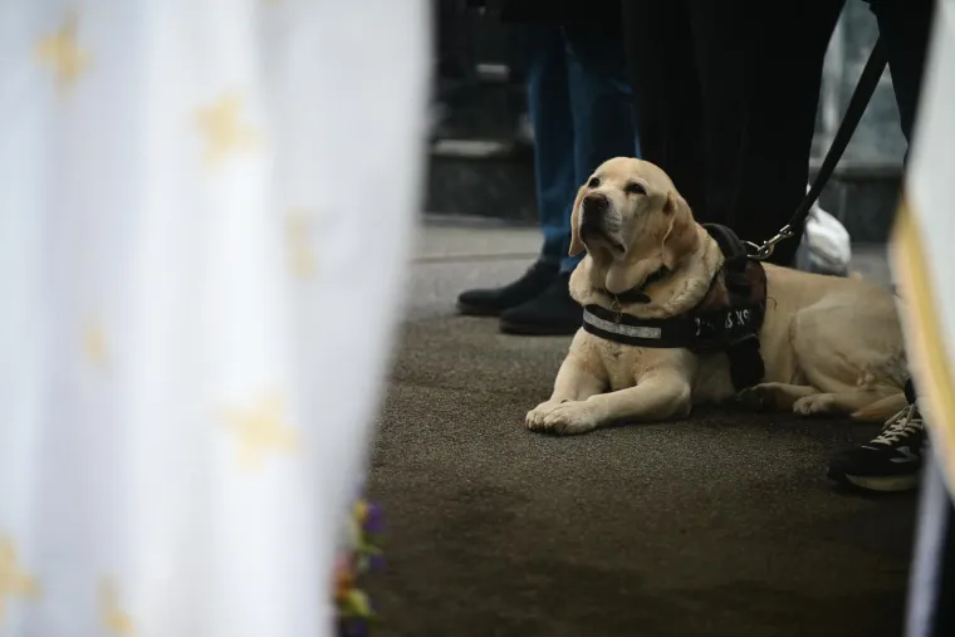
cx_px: 478
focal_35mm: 170
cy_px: 318
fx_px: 4510
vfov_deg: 8.1
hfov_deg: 12.1
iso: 640
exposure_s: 1/500
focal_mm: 170
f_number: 2.8
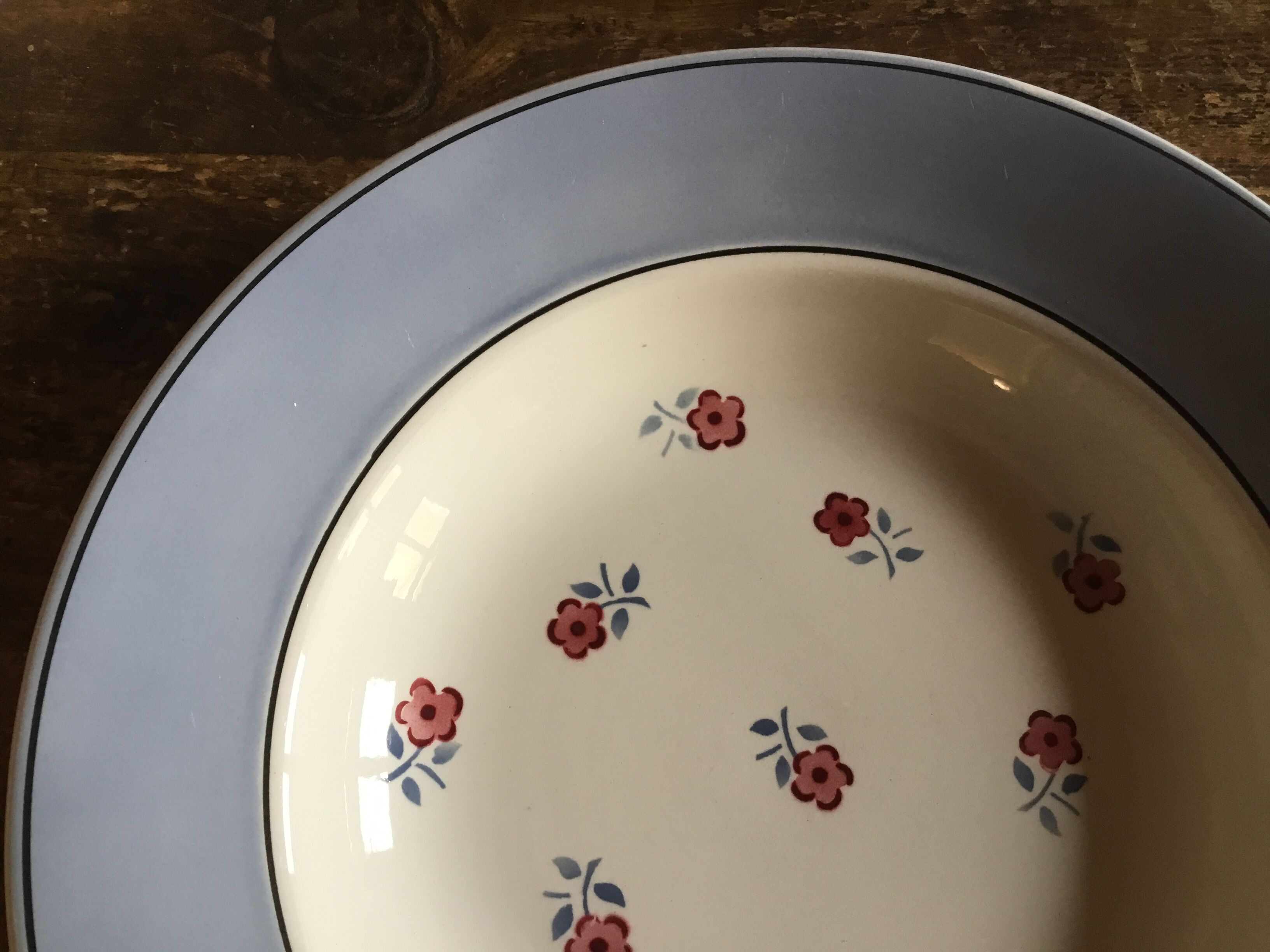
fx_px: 1137
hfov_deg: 58.4
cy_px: 476
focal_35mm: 31
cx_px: 635
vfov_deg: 45.4
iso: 100
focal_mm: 3.3
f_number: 2.4
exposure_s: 1/33
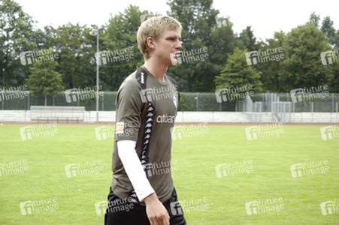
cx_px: 170
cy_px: 112
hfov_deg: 19.5
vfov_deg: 13.0
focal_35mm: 105
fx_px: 988
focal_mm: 70
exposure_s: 1/125
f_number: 5.6
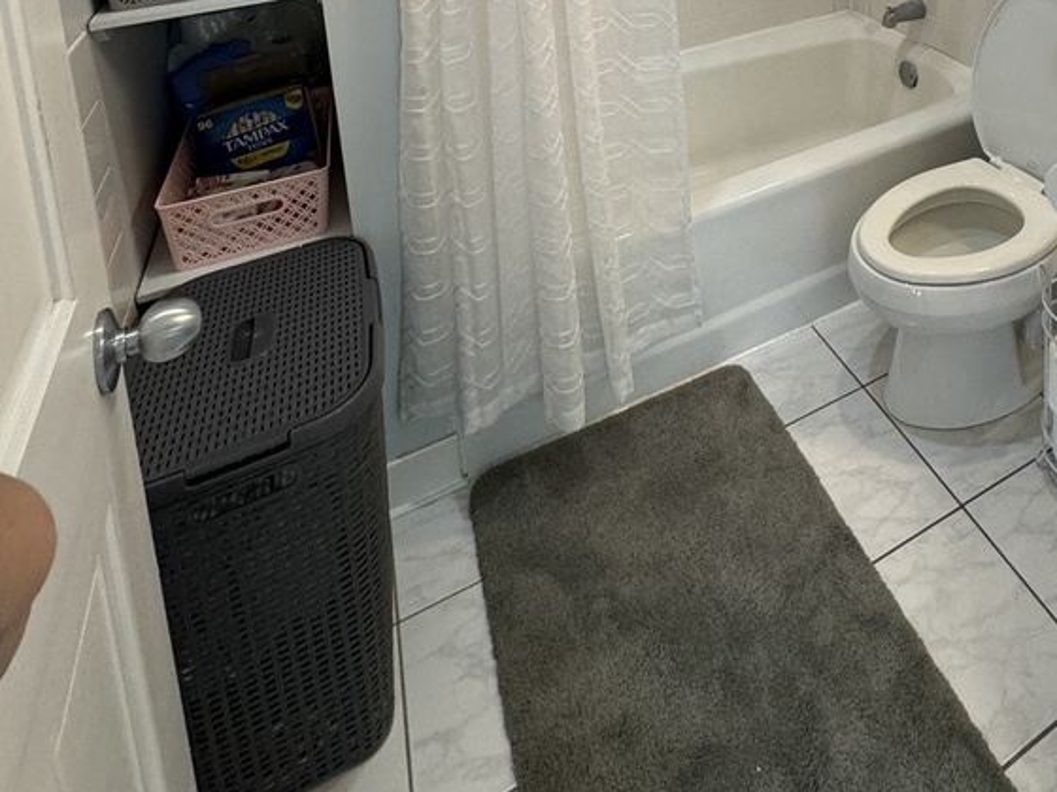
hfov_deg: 62.7
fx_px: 824
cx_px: 749
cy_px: -177
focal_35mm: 27
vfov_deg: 37.5
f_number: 2.2
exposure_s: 1/120
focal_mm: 2.22
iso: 200
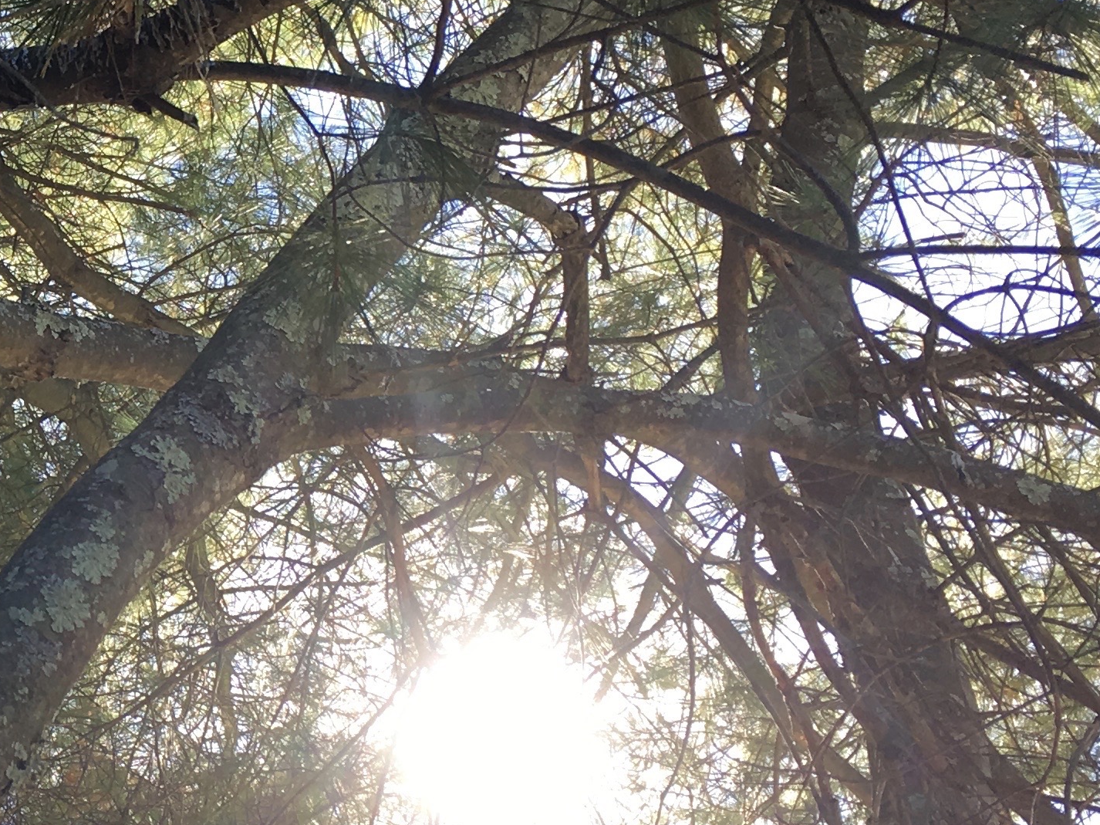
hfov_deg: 22.4
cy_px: 414
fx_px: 2605
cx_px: -147
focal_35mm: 82
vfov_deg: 18.0
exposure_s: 1/184
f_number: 2.2
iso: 25
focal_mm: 4.15
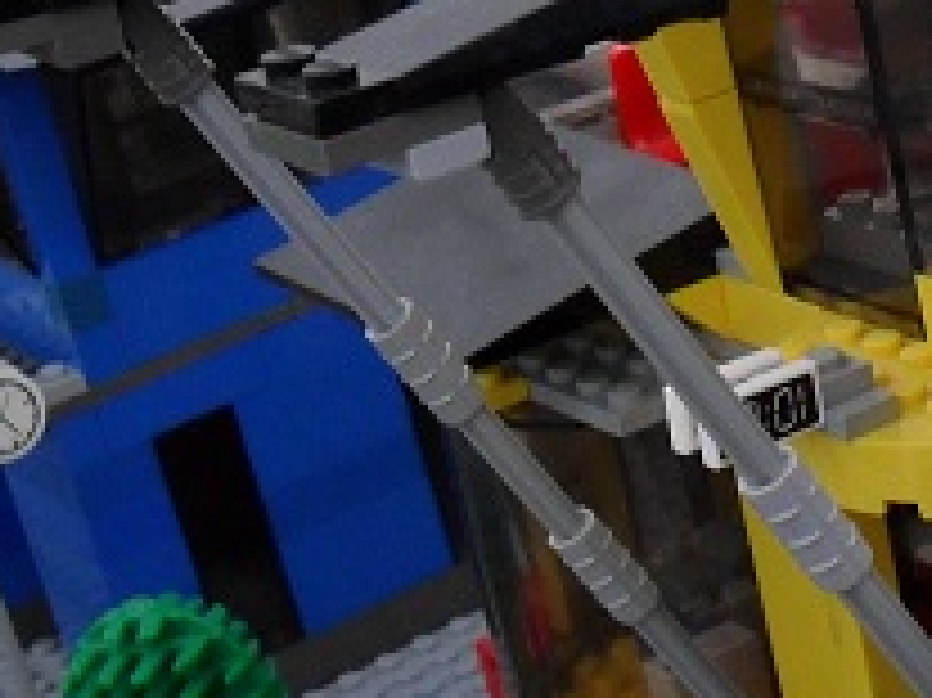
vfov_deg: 13.3
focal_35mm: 111
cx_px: 1101
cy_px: 146
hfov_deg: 17.0
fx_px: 2987
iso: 200
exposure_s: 1
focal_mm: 6.3
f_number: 3.2
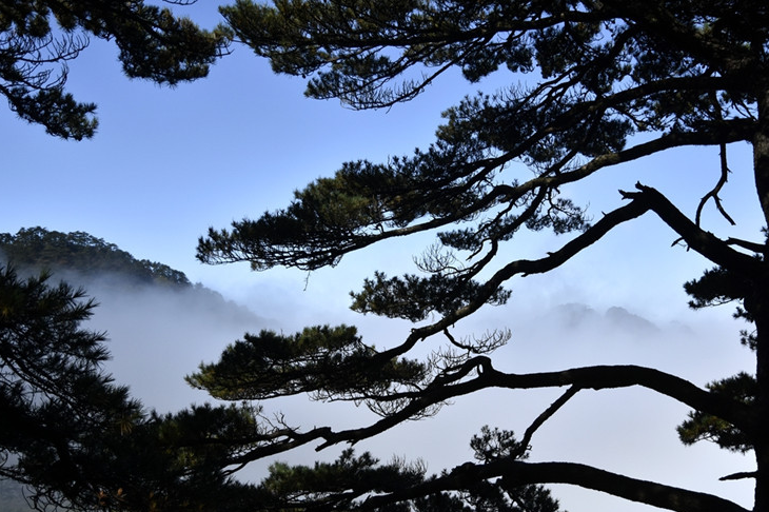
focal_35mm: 37
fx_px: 790
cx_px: 409
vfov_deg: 35.8
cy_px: 299
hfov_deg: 51.9
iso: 400
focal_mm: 20
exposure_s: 1/8000
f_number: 3.8
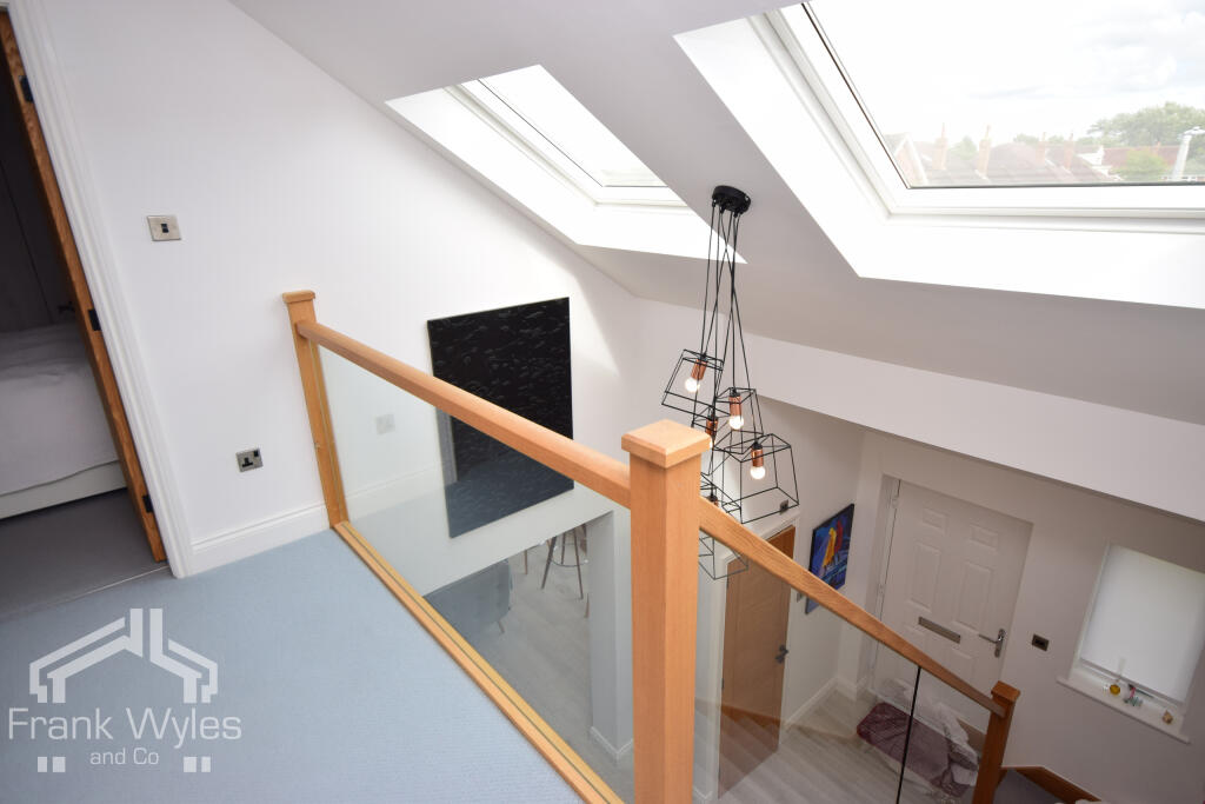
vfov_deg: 63.2
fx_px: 653
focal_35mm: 20
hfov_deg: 85.4
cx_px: 602
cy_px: 402
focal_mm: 13
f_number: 9
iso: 320
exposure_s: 1/200
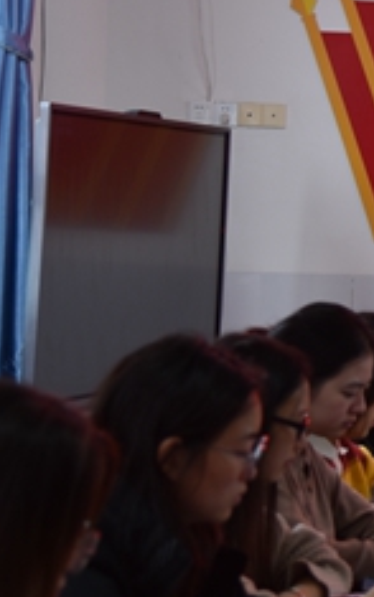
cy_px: 192
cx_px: 779
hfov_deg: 8.8
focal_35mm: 139
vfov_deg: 15.0
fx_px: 2265
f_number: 4
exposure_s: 1/25
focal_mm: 50
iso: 250
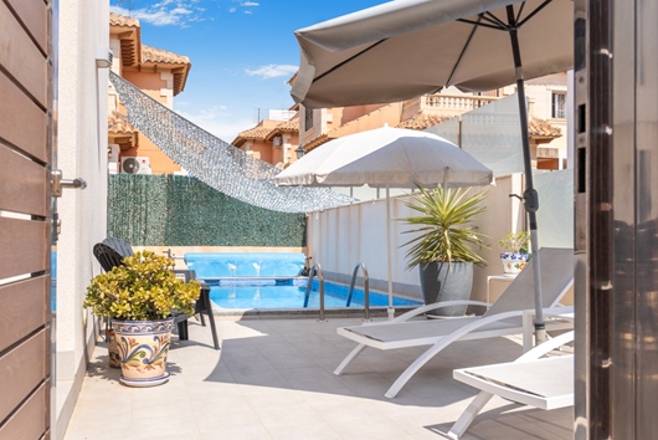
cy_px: 220
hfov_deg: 55.1
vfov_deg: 38.4
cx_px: 329
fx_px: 631
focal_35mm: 34
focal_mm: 23
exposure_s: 1/500
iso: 125
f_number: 9
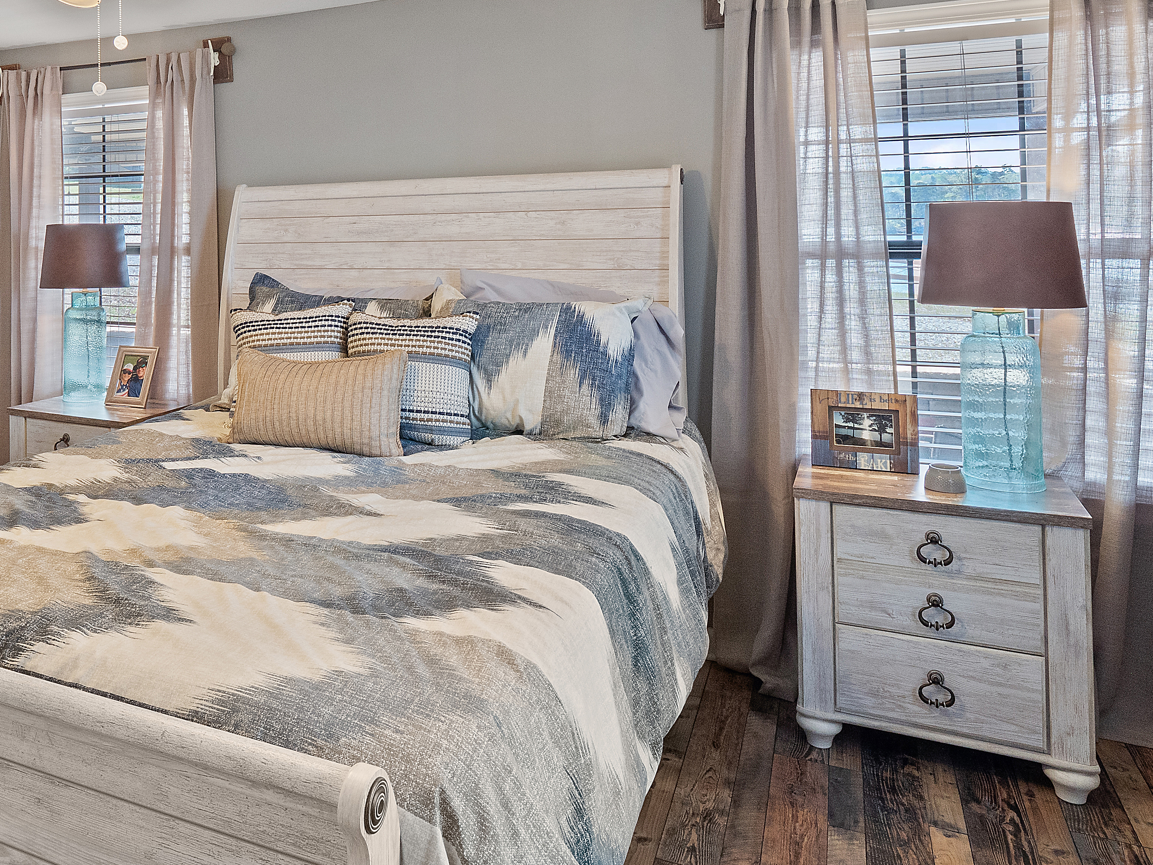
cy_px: 218
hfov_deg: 62.6
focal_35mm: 27
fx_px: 899
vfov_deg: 49.3
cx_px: 330
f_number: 5.6
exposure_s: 1/20
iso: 400
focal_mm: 8
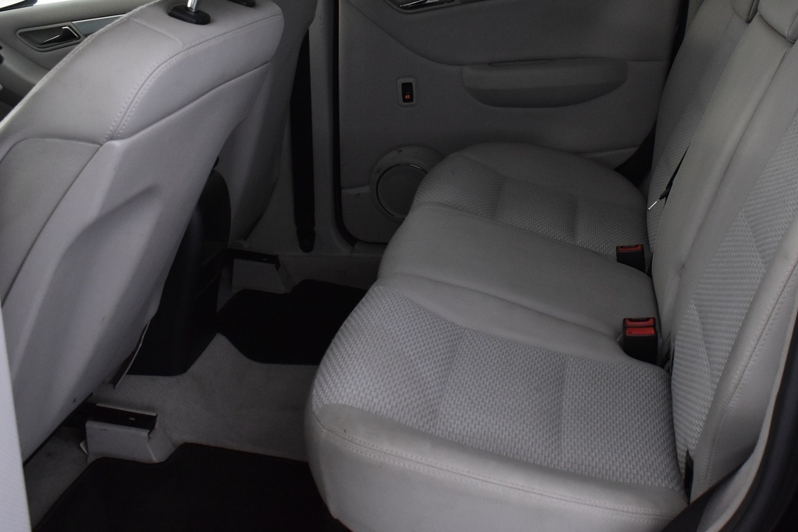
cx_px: 519
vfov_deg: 28.4
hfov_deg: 41.5
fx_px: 1042
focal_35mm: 47
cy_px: 174
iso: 1250
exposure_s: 1/13
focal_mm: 20
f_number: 5.6
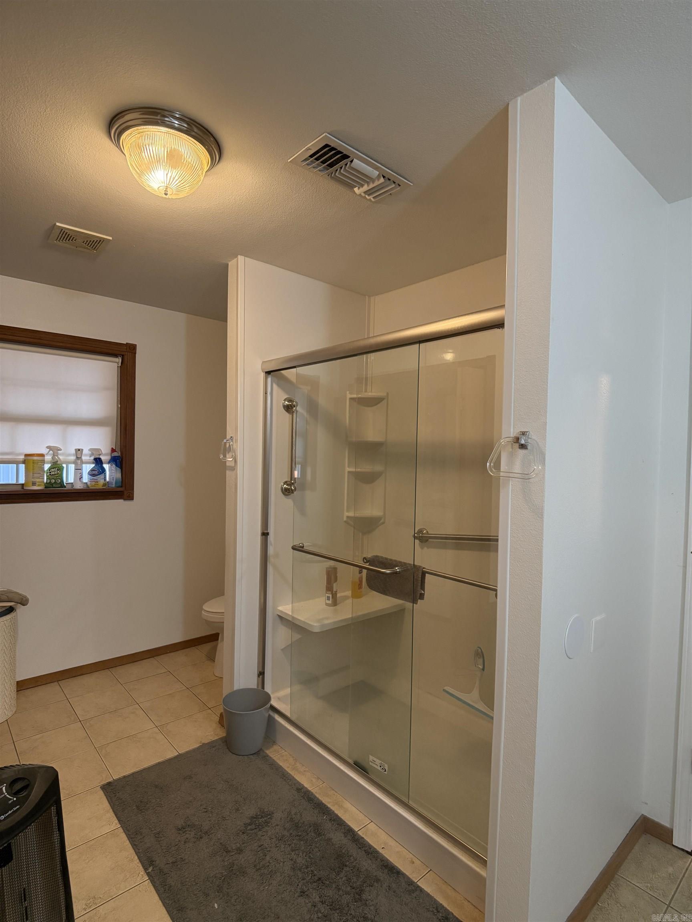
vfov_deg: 71.6
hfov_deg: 56.8
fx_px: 640
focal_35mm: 24
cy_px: 461
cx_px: 346
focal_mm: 6.76
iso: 400
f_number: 1.78
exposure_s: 1/120
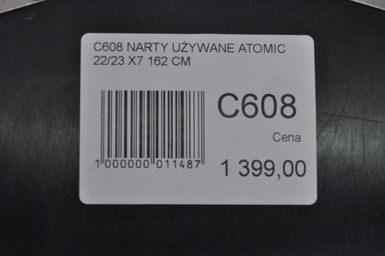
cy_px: 128
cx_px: 192
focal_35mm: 158
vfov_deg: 8.7
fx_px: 1684
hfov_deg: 13.0
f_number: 8
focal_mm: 105
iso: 3200
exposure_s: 1/125
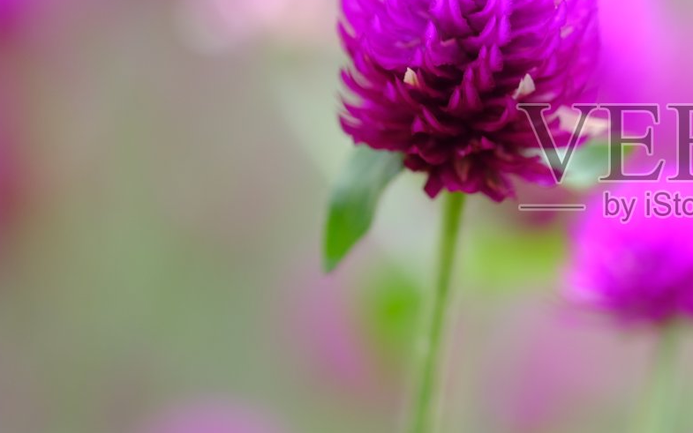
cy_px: 164
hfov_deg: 11.1
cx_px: 666
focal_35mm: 187
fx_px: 3533
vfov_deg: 7.0
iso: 250
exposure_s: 1/300
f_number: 2.4
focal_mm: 60
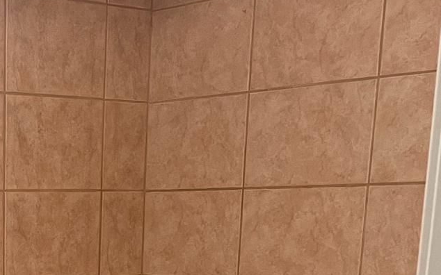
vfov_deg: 13.3
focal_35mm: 89
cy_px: 483
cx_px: -82
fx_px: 1069
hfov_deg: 21.7
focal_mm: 5.1
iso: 200
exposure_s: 1/60
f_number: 1.6
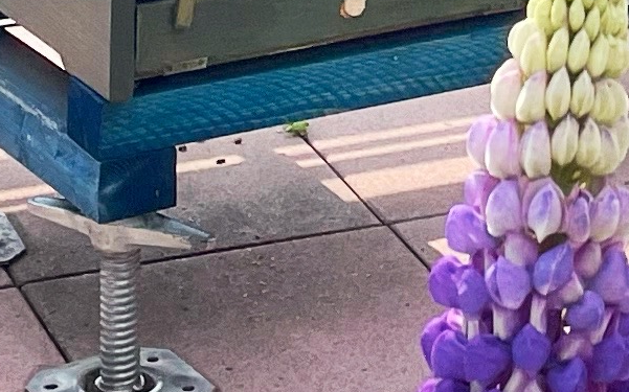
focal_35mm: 185
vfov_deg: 6.7
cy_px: -609
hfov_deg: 11.2
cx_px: 713
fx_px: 3170
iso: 32
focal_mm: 4.2
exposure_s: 1/3401
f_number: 1.6
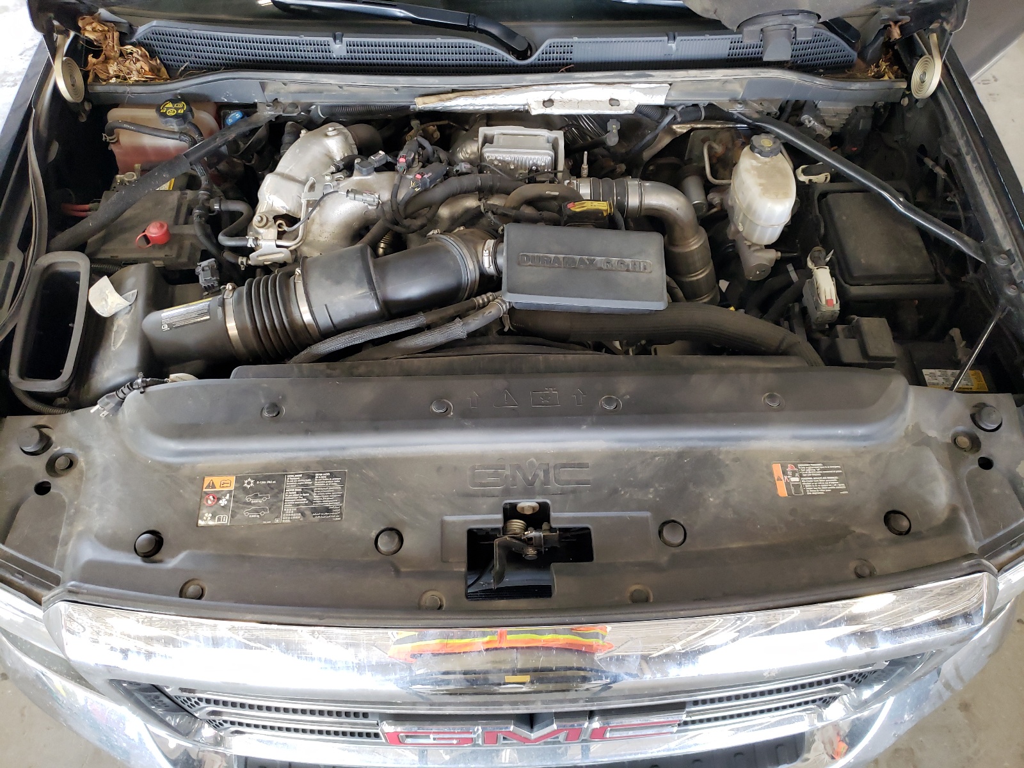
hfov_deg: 67.3
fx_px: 769
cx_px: 512
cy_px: 384
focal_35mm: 26
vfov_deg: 53.1
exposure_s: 1/60.2
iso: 193
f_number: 1.5
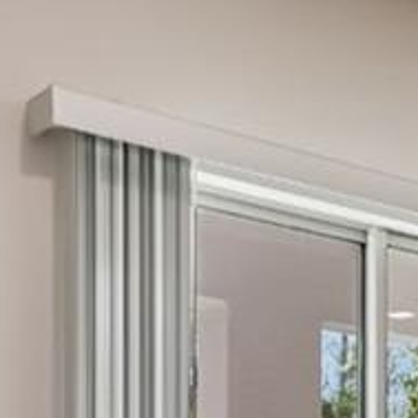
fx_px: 1475
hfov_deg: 13.1
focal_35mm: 108
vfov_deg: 15.1
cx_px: 931
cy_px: 608
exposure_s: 1/50
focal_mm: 10
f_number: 7.1
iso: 100
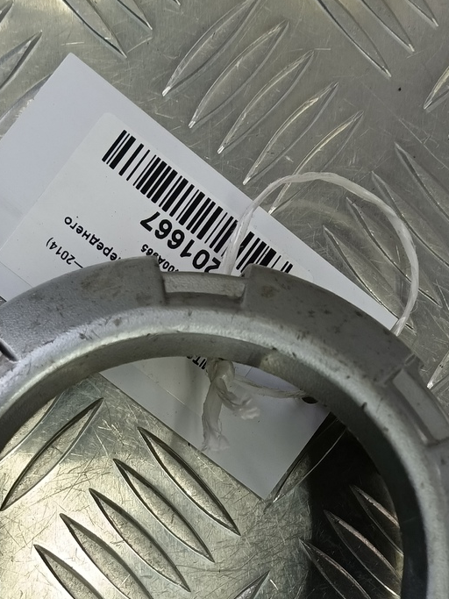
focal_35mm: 46
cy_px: 552
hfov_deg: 31.4
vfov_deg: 38.1
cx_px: 166
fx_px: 796
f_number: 1.6
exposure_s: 1/100
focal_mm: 4.11
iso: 128
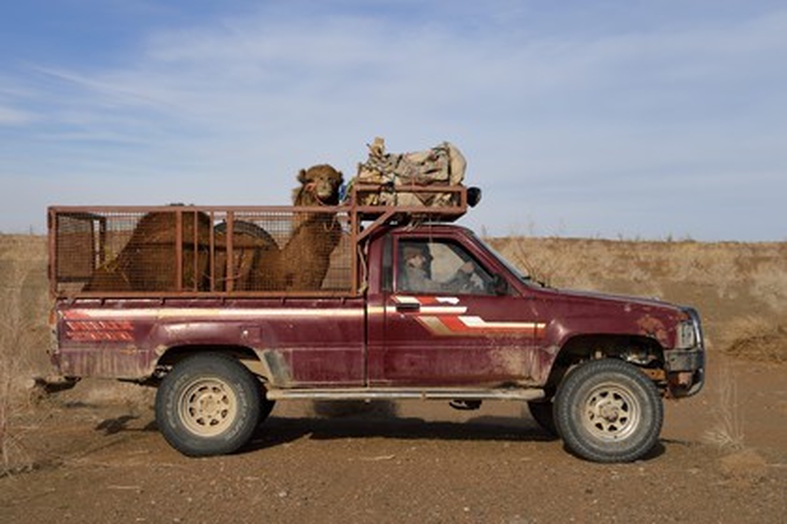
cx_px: 394
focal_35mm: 50
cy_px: 262
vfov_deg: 27.0
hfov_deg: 39.6
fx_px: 1093
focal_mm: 50
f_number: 14
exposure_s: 1/250
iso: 200
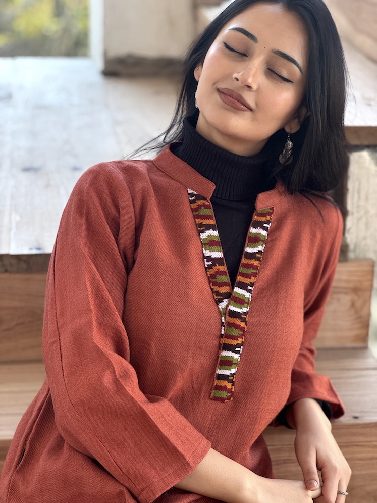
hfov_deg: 19.1
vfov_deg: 25.3
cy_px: 252
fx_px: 1118
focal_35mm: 77
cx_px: 188
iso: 125
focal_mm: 9
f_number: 2.8
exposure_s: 1/99
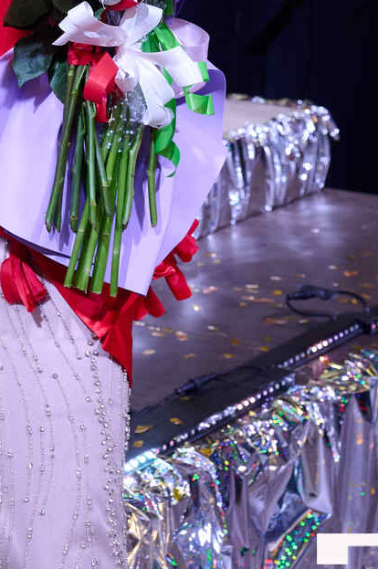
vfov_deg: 16.8
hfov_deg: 11.6
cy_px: -203
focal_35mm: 114
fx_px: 1799
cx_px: -166
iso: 1600
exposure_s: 1/250
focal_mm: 37
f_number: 5.6
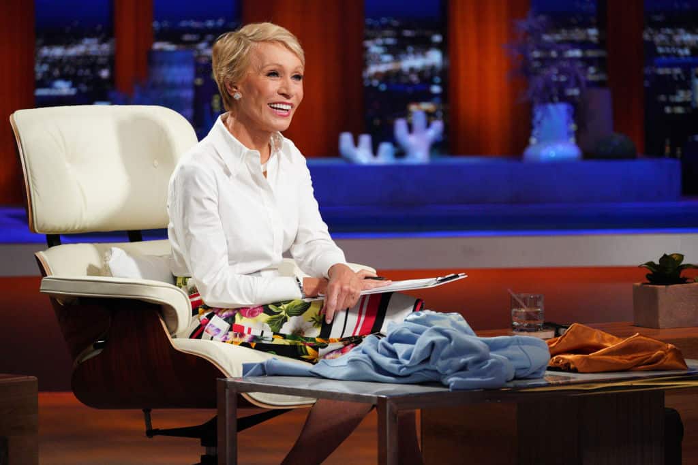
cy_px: 232
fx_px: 4741
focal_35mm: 244
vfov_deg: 5.6
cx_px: 349
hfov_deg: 8.4
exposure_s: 1/125
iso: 8000
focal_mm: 244.5
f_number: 6.3
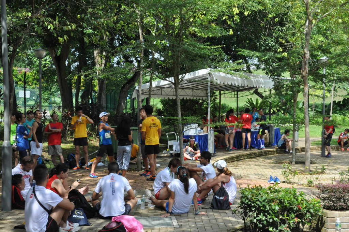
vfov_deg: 23.7
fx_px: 552
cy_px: 116
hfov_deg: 35.1
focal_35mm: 57
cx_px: 174
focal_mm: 38
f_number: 16
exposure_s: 1/200
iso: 800
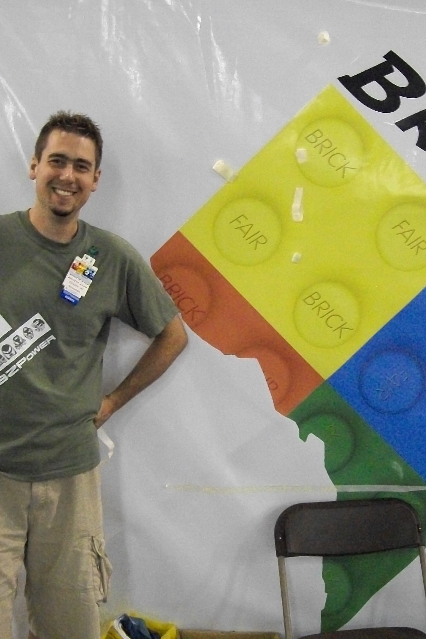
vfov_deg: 39.6
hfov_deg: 26.9
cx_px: 258
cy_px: 320
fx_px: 888
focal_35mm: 50
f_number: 2.7
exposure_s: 1/40
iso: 640
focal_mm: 6
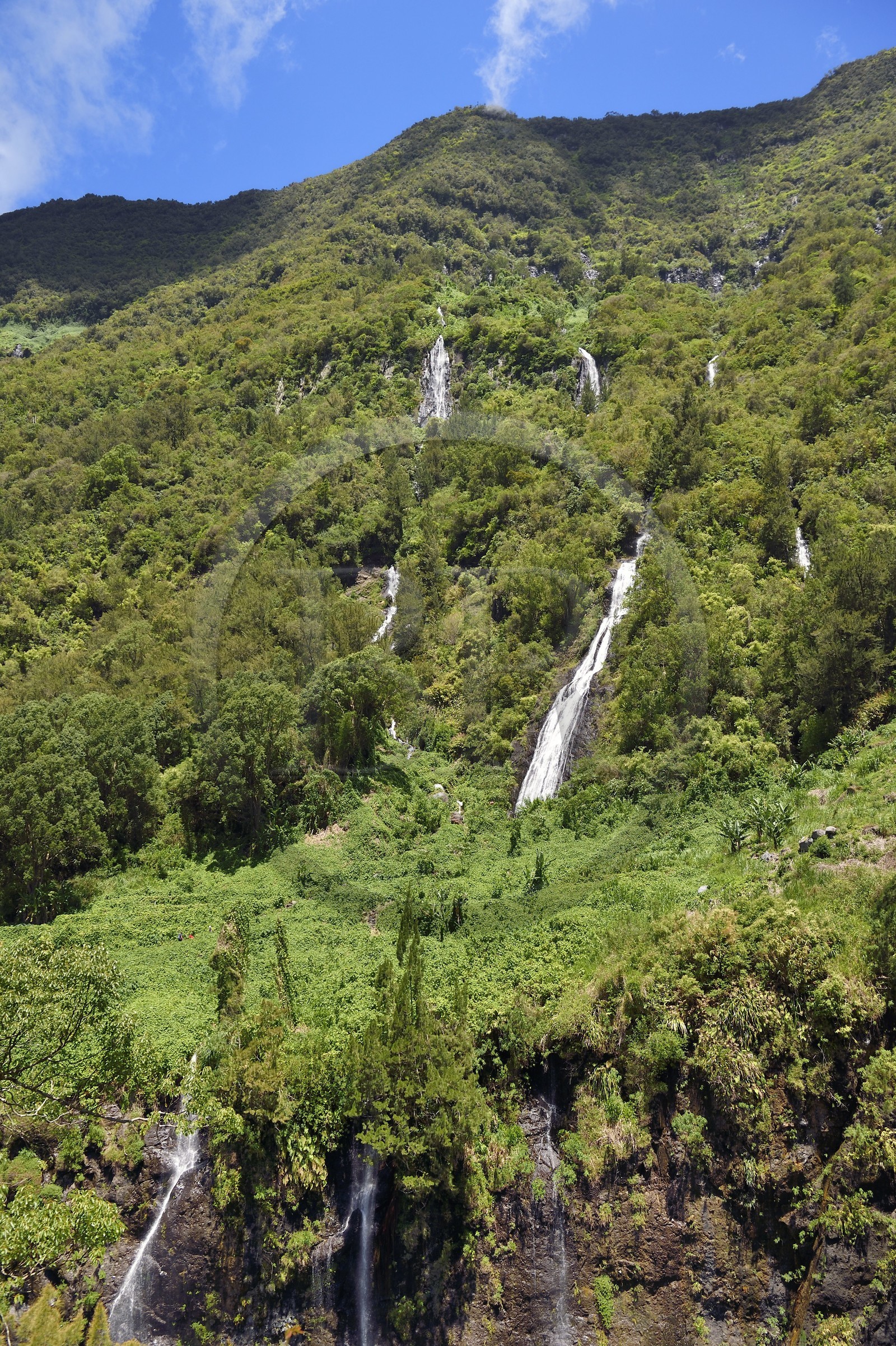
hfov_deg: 43.6
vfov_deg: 62.0
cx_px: 448
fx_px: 1121
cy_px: 673
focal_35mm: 30
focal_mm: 30
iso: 200
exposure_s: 1/250
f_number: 8
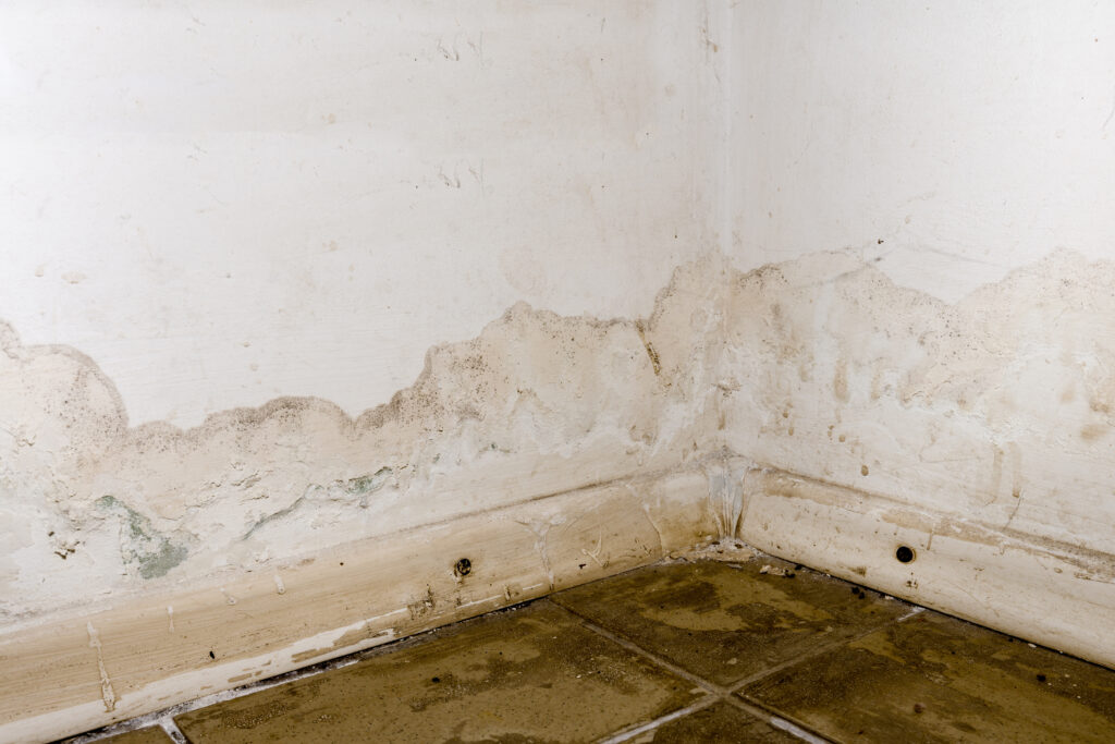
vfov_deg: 40.0
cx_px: 558
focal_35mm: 33
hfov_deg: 57.2
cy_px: 372
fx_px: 1022
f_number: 10
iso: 50
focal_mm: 33
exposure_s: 1/125
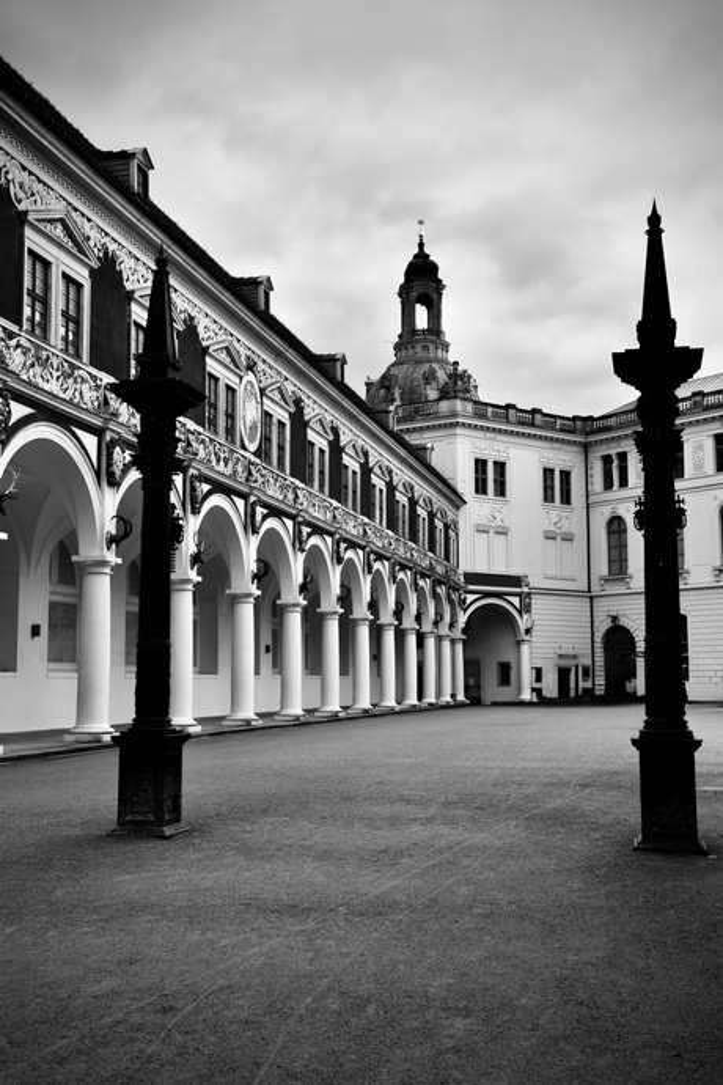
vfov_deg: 49.6
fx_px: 1175
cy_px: 542
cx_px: 362
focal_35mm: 39
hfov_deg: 34.2
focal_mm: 26
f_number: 7.1
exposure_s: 1/200
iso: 100
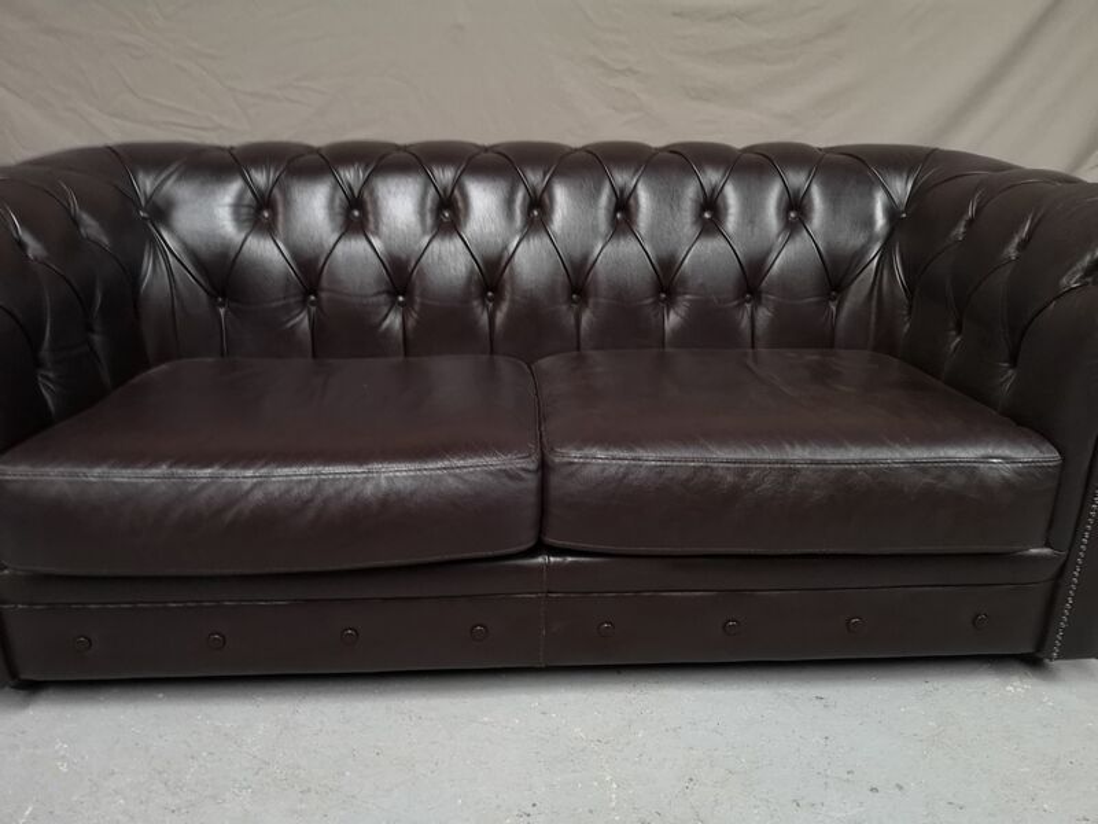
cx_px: 549
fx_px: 856
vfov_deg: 51.4
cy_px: 412
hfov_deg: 65.3
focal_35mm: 27
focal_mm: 3.95
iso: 640
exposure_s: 1/20
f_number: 1.8
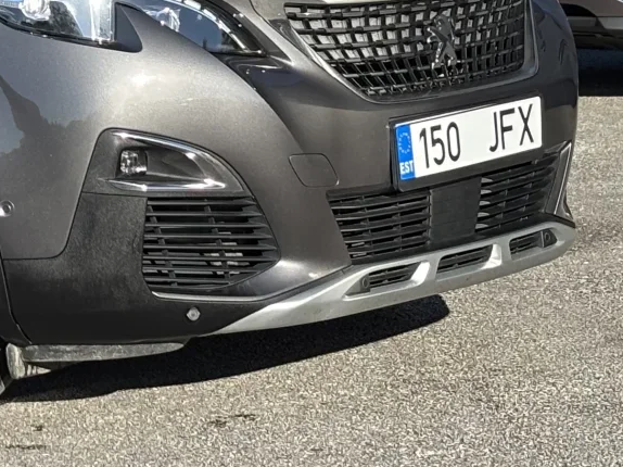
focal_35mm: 174
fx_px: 3130
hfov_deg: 11.1
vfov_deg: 8.4
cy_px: -130
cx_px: -221
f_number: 1.6
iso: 32
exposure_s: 1/1103
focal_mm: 5.96
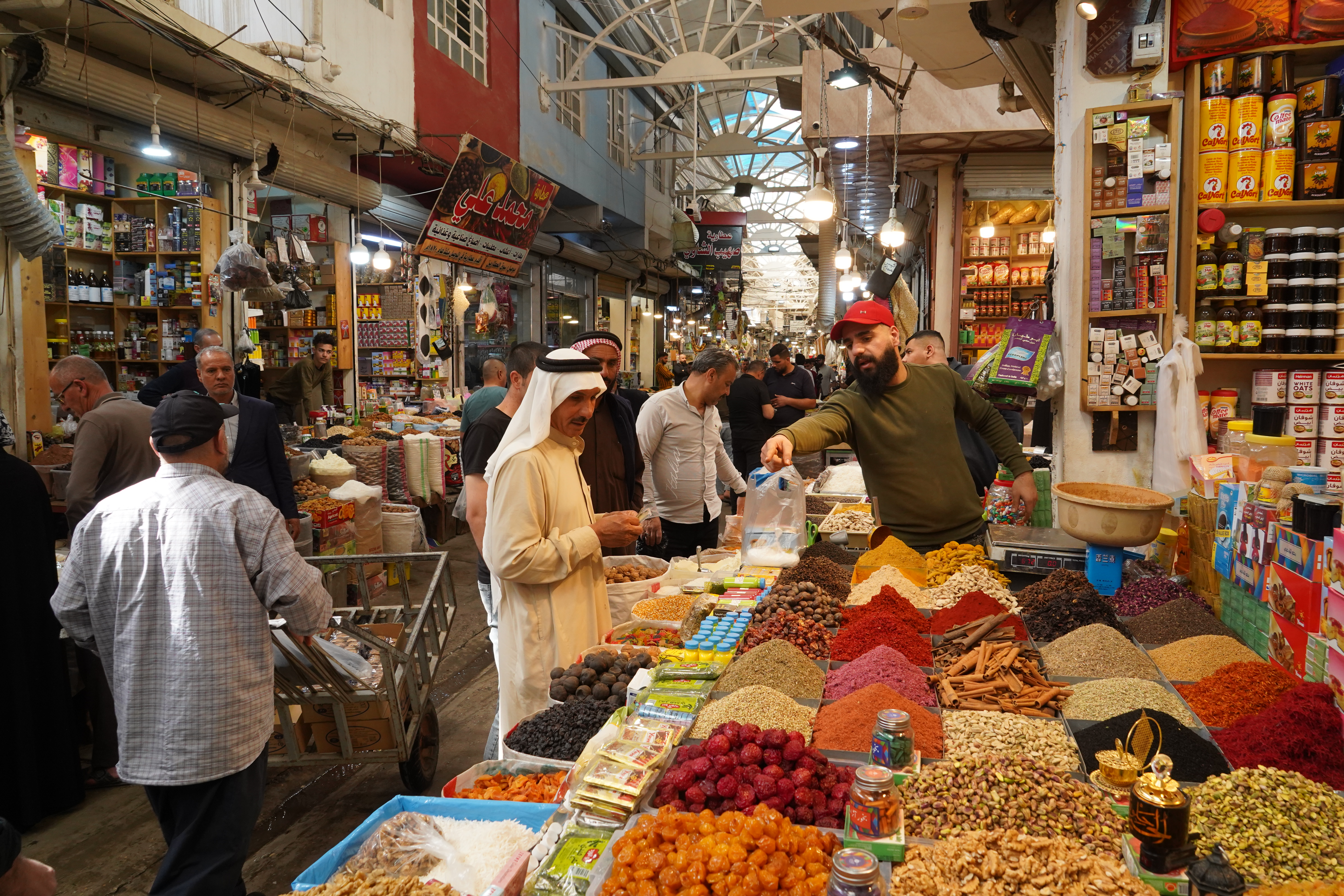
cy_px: 448
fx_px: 896
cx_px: 672
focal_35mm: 24
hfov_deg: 73.7
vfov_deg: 53.1
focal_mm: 24
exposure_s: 1/250
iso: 2000
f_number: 8
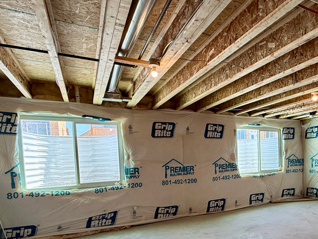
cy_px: 171
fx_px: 239
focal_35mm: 26
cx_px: 231
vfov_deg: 51.4
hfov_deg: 64.0
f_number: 2.2
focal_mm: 2.22
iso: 100
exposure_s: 1/99
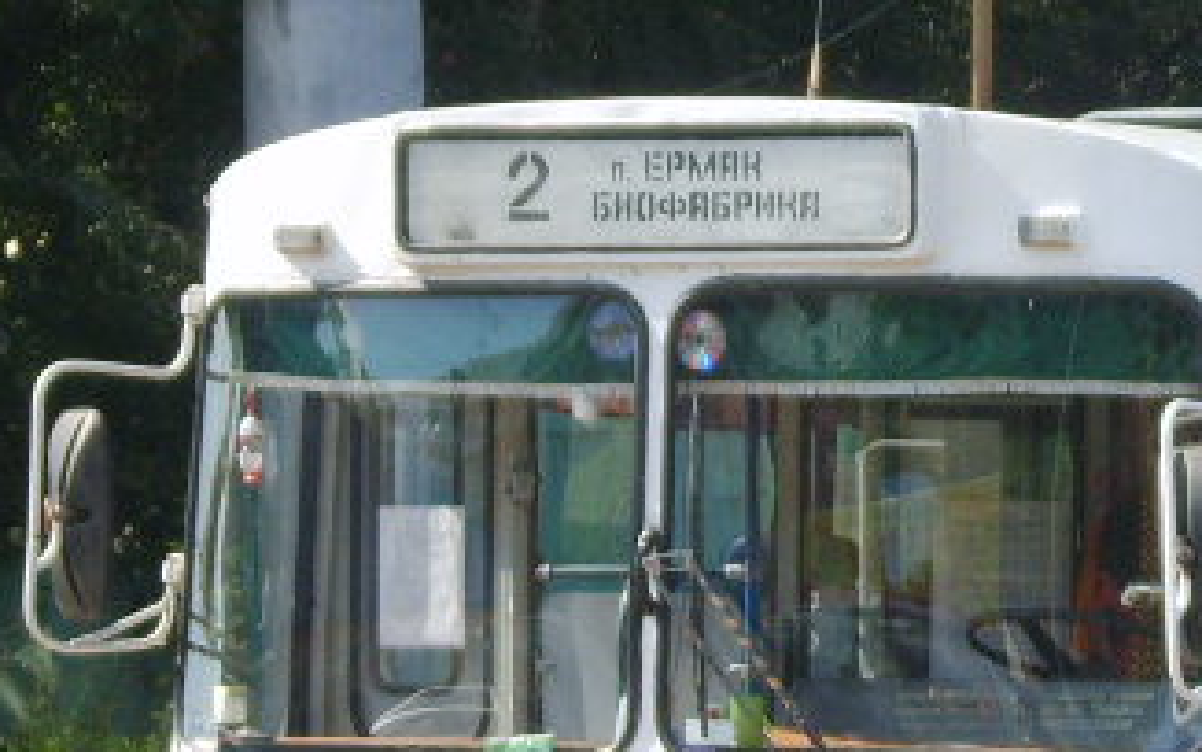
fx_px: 10748
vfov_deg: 4.0
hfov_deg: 6.4
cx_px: 1501
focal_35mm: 328
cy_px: 531
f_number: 5.1
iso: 50
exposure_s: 1/250
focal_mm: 22.2
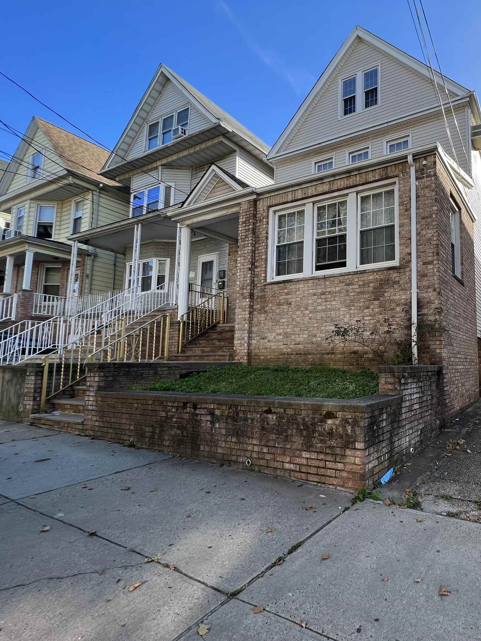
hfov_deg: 64.7
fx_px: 334
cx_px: 390
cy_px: 329
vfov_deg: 87.7
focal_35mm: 18
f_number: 1.8
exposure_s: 1/389
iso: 32
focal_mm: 1.57
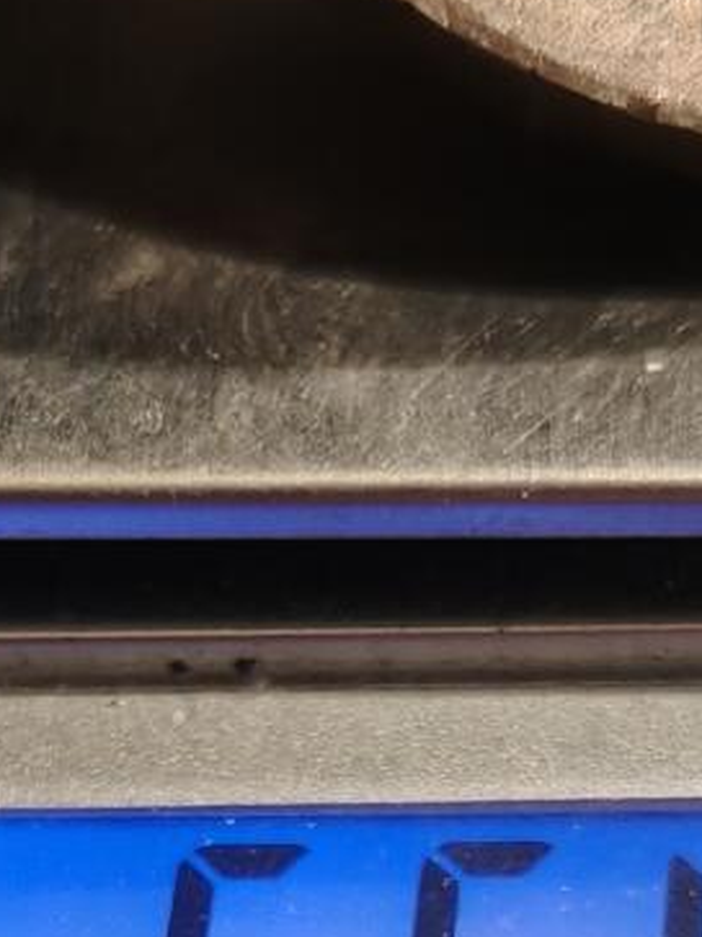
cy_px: 1087
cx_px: 305
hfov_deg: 13.0
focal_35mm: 114
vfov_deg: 16.6
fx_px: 3084
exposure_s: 1/100
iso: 160
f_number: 1.6
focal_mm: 6.06
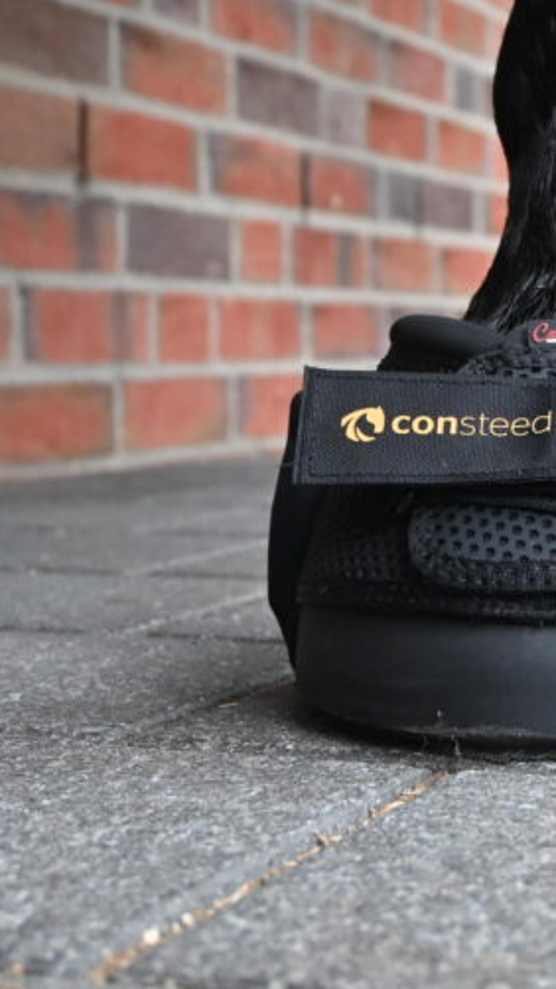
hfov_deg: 15.0
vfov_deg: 27.0
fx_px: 2062
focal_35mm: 79
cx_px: 605
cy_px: 417
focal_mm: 24.5
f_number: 4.2
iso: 1000
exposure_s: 1/125
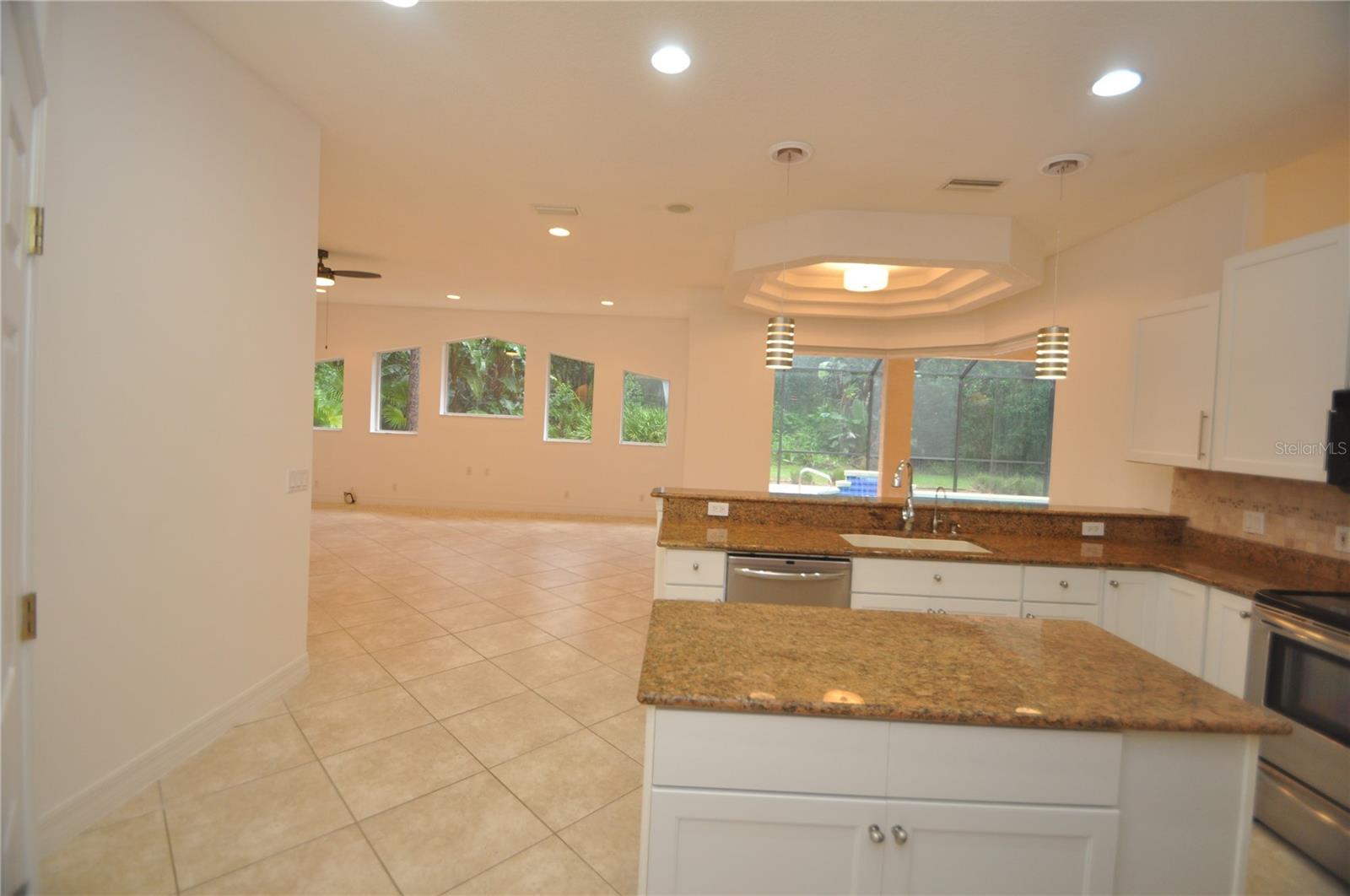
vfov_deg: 77.2
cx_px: 675
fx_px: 562
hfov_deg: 100.5
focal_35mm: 15
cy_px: 448
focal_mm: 10
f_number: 4
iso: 400
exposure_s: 1/60
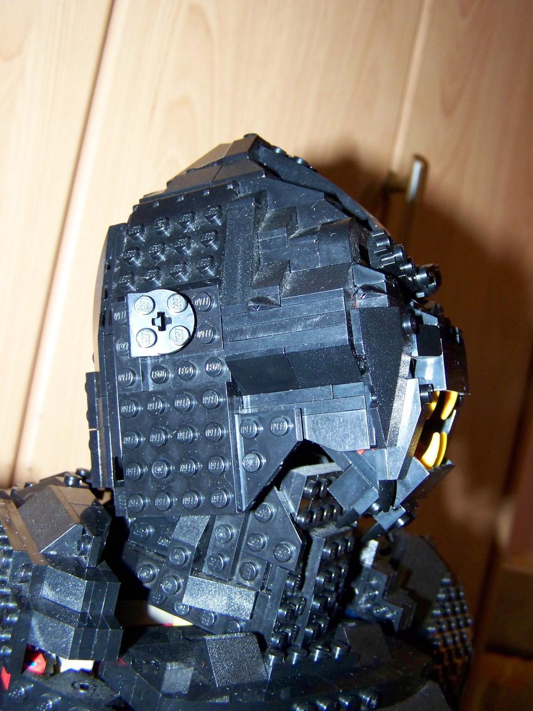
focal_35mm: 38
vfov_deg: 49.0
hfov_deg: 37.7
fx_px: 780
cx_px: 266
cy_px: 356
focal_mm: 6.3
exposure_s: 1/30
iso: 200
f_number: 2.8
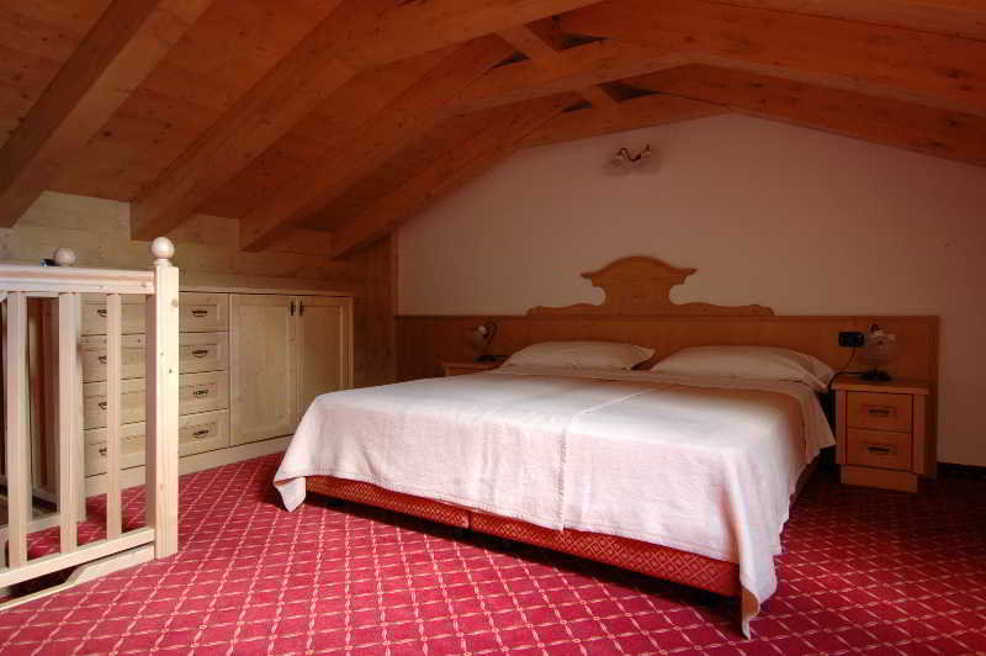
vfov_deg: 59.4
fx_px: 575
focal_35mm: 21
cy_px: 328
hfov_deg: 81.3
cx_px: 493
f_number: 4.5
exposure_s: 1/8
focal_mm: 14
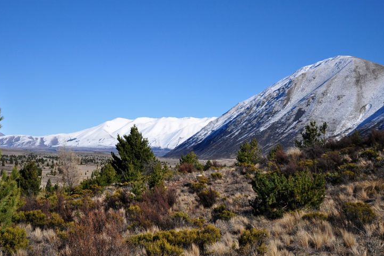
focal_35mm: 51
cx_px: 187
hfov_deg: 38.9
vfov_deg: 26.5
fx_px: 544
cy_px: 124
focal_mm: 32
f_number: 4.2
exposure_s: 1/4000
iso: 320
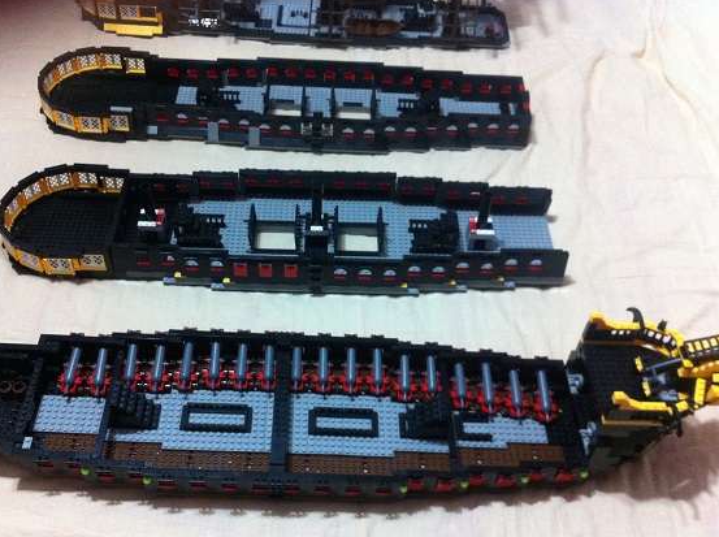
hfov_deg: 45.8
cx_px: 329
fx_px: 850
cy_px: 290
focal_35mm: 41
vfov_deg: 35.0
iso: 320
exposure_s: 1/15
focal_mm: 3.85
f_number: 2.8
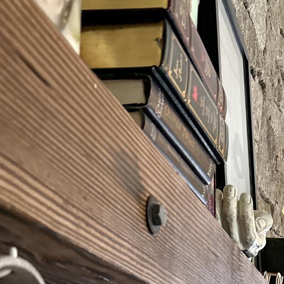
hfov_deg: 23.2
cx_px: 327
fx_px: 640
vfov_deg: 21.9
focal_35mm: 69
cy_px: 391
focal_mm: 6.76
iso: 320
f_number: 1.78
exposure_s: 1/120
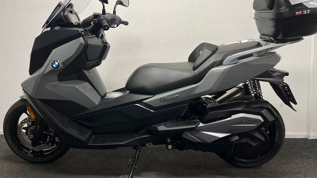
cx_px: 157
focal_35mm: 31
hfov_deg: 62.6
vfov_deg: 37.4
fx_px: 261
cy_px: 62
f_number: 1.6
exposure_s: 1/100
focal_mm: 5.1
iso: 125
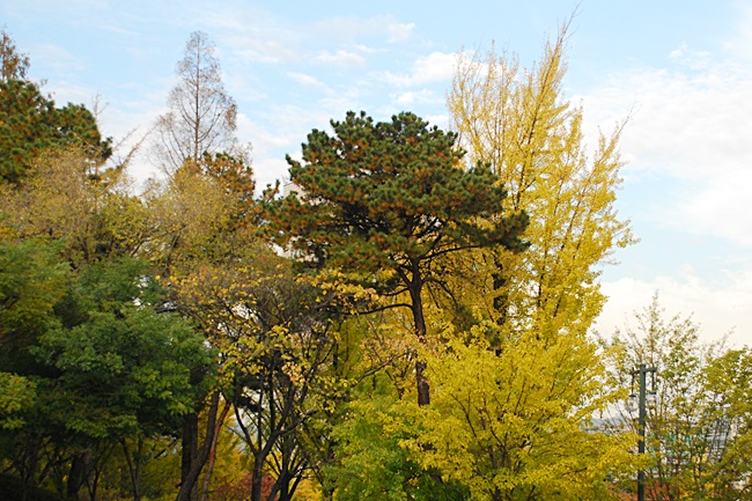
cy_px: 274
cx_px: 448
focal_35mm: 74
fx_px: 1545
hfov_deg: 27.3
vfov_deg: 18.4
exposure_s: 1/500
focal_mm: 40
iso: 400
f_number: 4.5
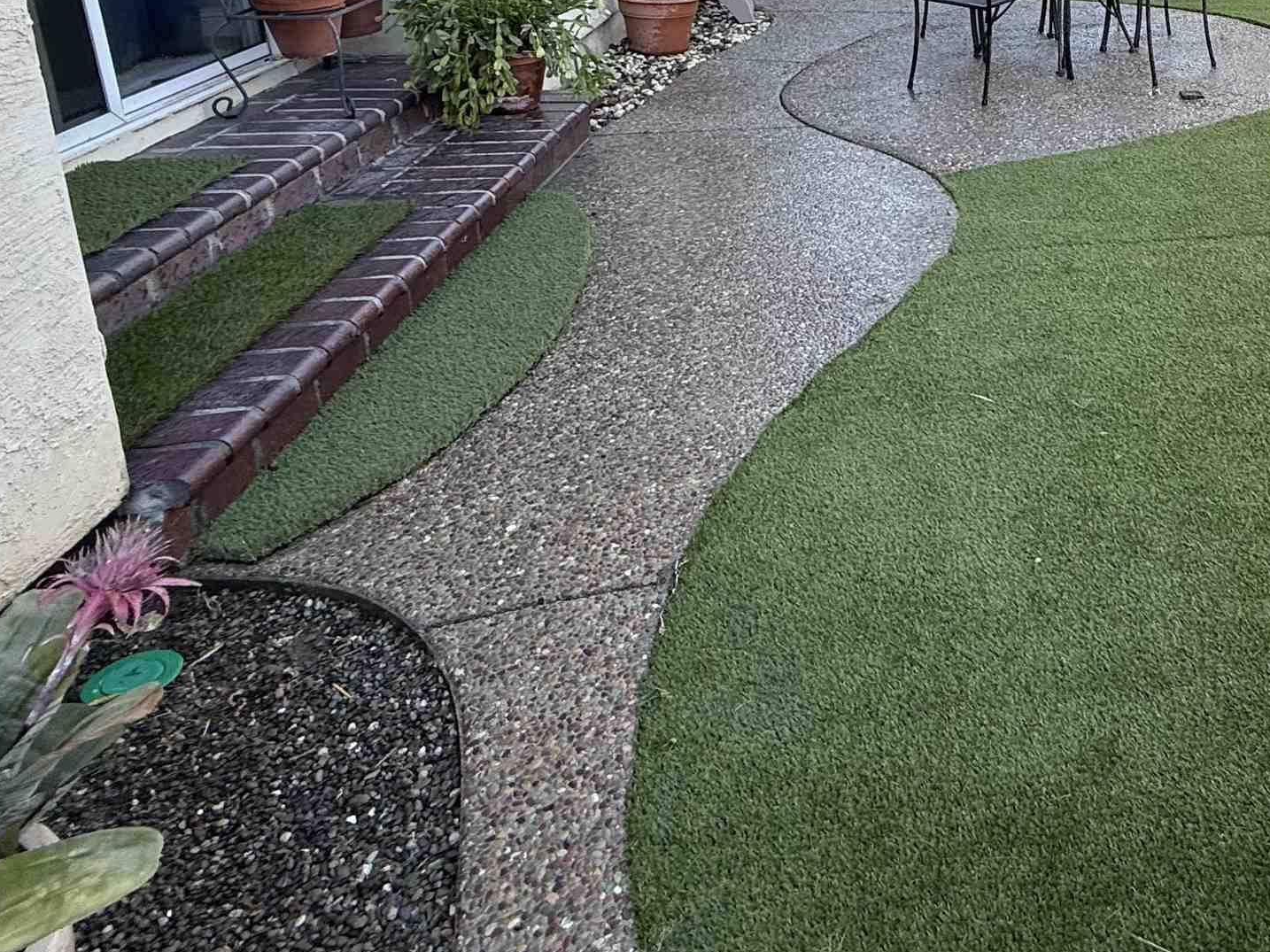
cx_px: 1168
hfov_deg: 52.0
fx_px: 1100
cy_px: 51
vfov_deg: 42.0
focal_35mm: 30
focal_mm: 2.22
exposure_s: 1/183
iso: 64
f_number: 2.2
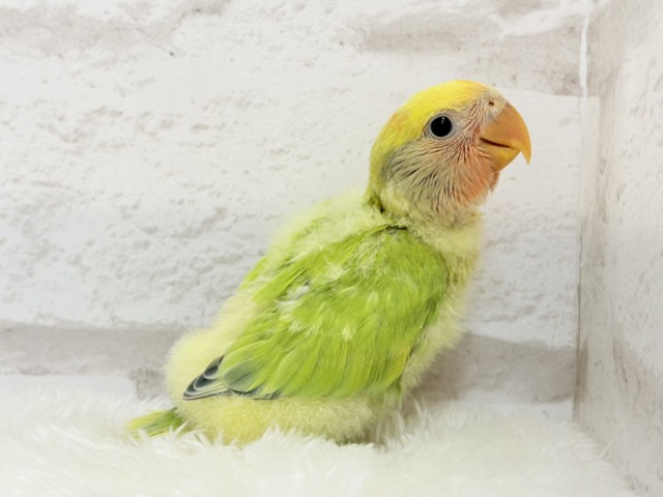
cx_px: 332
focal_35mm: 52
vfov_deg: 28.0
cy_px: 248
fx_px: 996
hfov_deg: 36.8
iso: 80
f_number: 1.6
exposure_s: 1/100
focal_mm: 5.96
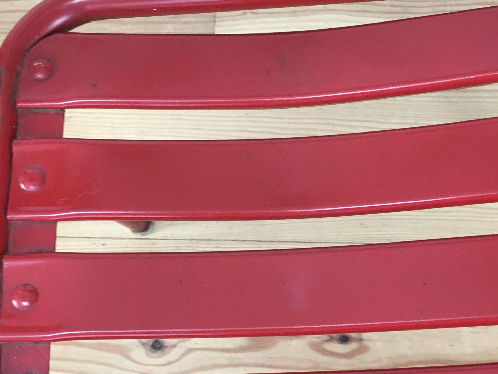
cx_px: 290
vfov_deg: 24.1
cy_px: 297
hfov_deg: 32.1
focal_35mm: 60
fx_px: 863
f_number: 2.2
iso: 50
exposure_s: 1/33
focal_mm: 4.15
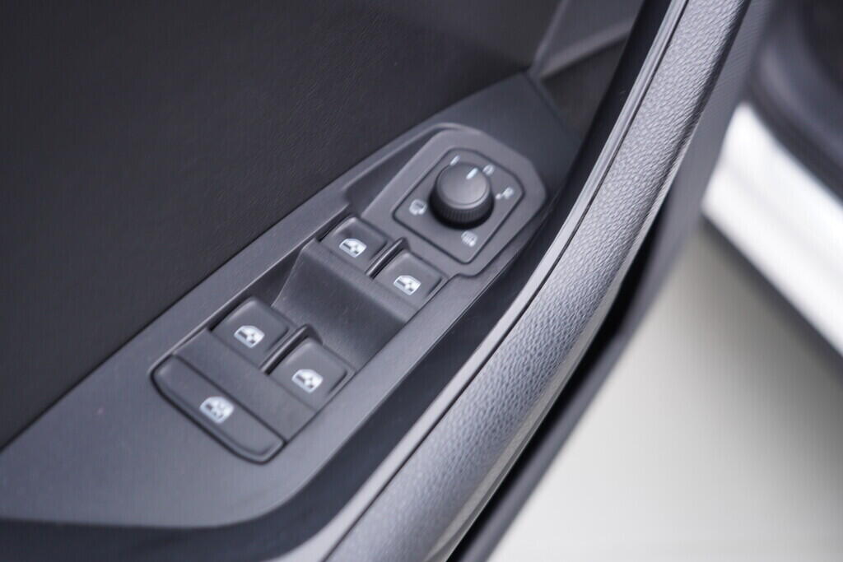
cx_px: 422
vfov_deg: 36.9
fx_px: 843
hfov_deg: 53.1
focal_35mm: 36
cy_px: 281
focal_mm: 24
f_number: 2.8
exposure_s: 1/40
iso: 200
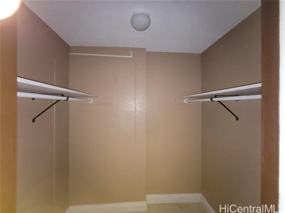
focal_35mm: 13
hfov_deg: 106.2
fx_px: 107
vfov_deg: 89.9
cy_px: 106
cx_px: 142
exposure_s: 1/30
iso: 500
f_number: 2.2
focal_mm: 2.2
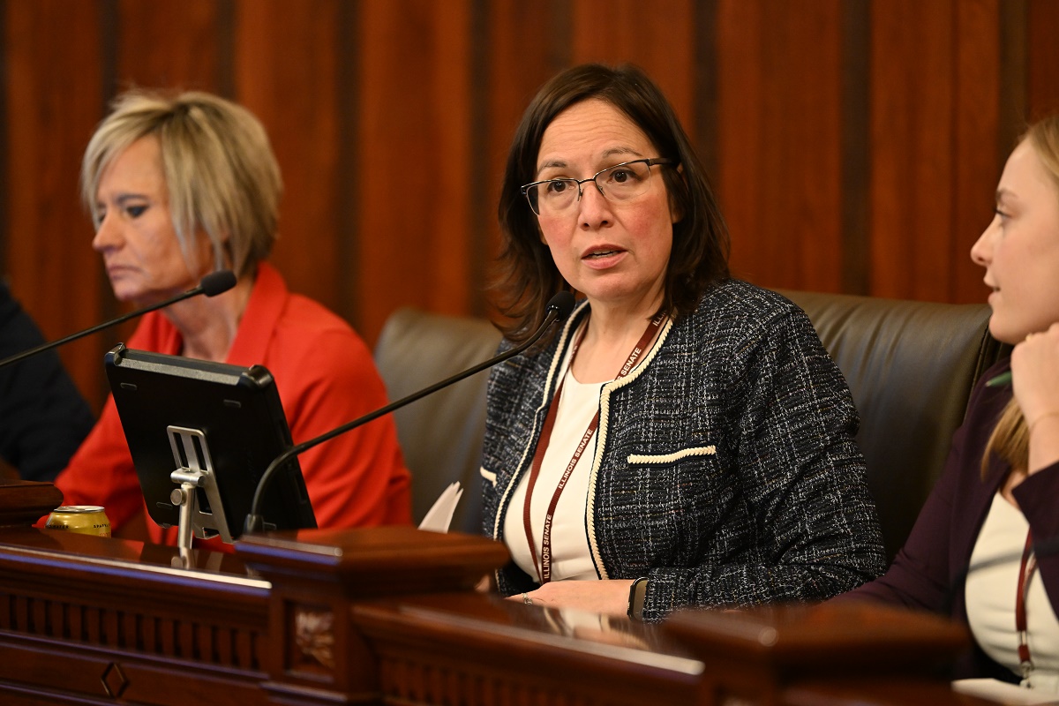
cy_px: 353
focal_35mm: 200
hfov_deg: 10.3
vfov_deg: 6.9
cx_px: 530
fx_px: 5883
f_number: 2.8
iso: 3200
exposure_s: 1/125
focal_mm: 200
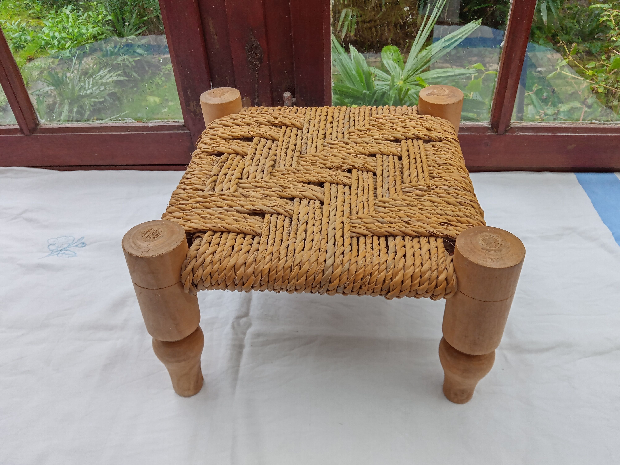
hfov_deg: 61.7
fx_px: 519
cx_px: 314
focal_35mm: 29
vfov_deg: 48.2
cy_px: 231
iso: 112
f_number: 1.8
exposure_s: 1/492
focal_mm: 3.57
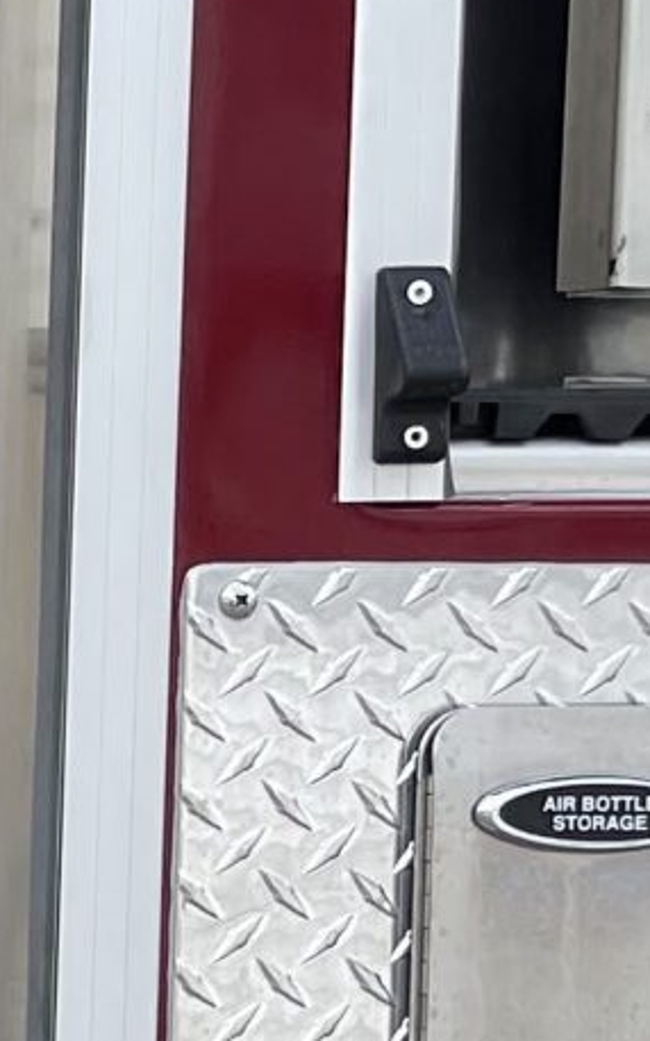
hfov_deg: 7.3
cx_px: -1445
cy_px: 802
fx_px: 4368
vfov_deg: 13.5
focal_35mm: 154
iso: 32
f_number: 1.6
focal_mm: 5.1
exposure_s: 1/1513
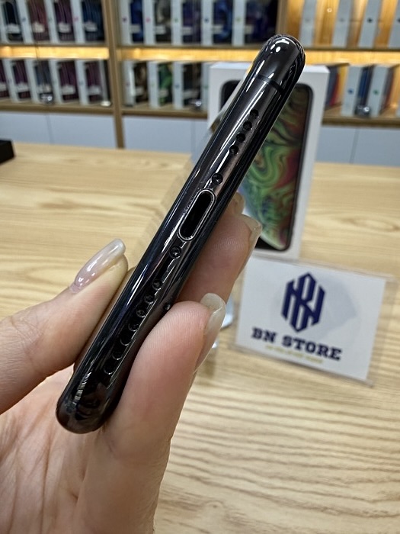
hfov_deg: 56.8
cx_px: 200
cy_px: 267
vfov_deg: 71.6
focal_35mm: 24
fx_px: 370
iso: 125
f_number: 2.2
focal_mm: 2.22
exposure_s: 1/120
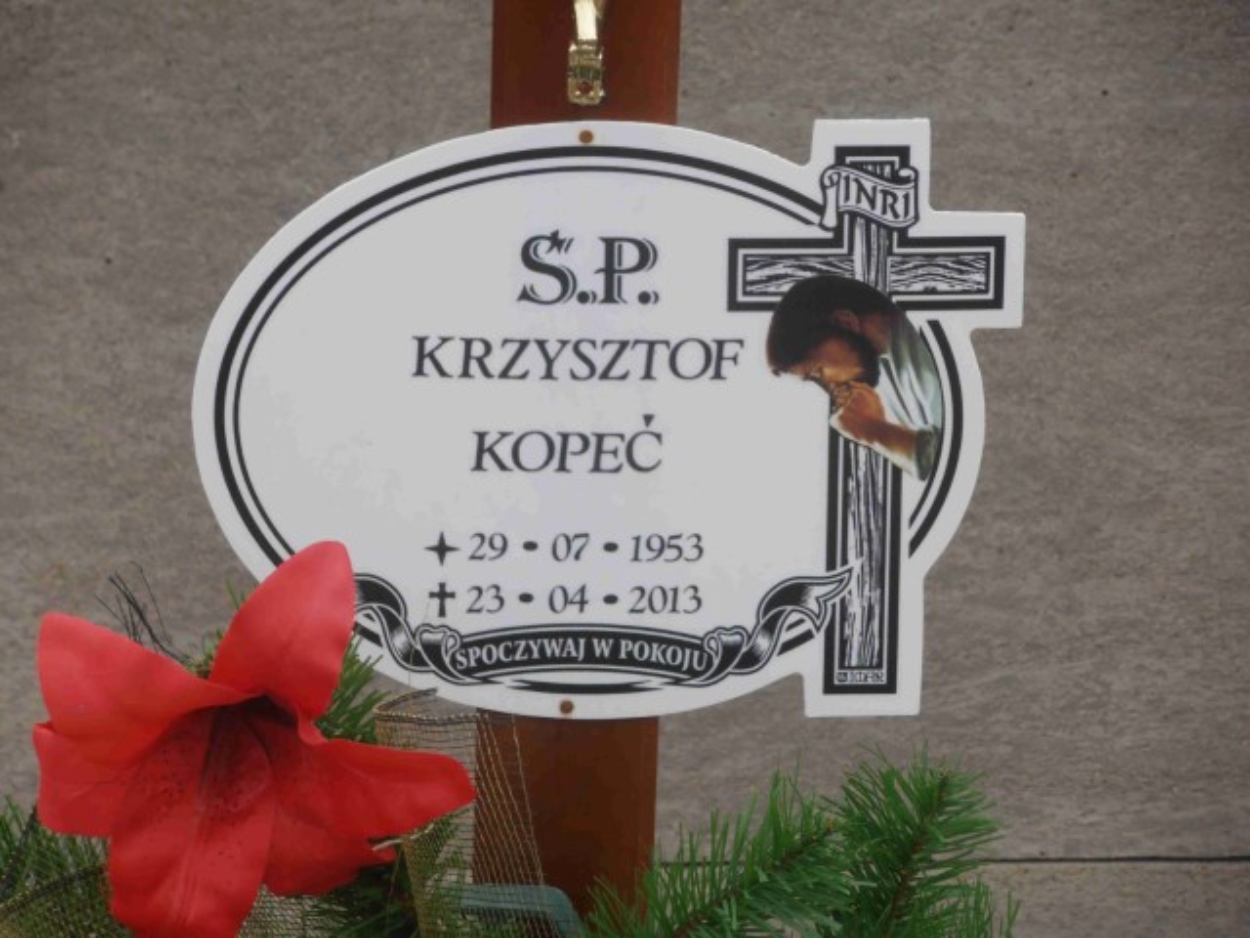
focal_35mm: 198
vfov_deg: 7.5
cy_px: 469
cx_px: 625
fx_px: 7150
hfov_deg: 10.0
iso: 100
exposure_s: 1/125
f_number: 5.8
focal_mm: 35.05
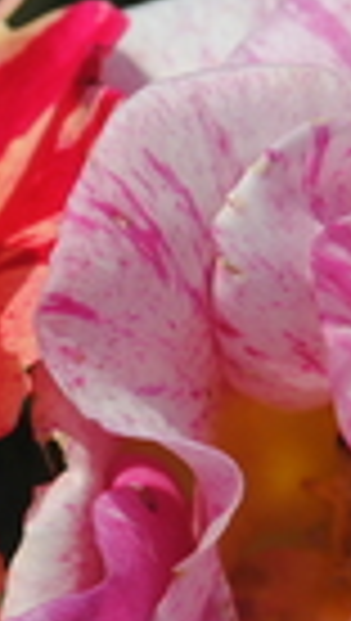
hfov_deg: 5.8
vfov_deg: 10.2
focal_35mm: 211
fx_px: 3479
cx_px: -45
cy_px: 547
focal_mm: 35
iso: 100
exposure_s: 1/800
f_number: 5.6
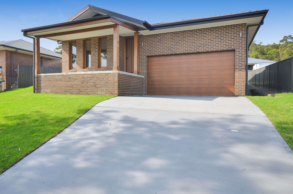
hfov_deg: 77.4
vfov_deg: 55.9
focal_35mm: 22
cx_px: 146
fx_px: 183
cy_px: 97
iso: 140
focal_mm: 15
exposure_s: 1/250
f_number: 8
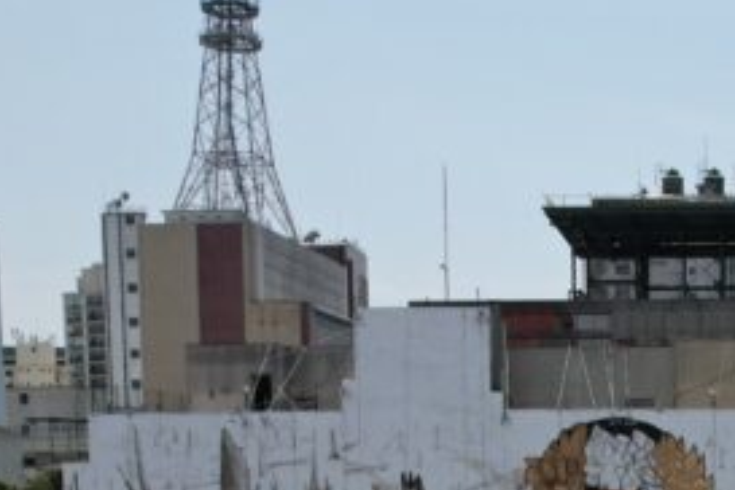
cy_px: 641
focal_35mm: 62
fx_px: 1266
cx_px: 673
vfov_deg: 20.1
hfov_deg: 30.8
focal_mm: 8.38
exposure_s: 1/3000
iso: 110
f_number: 2.8
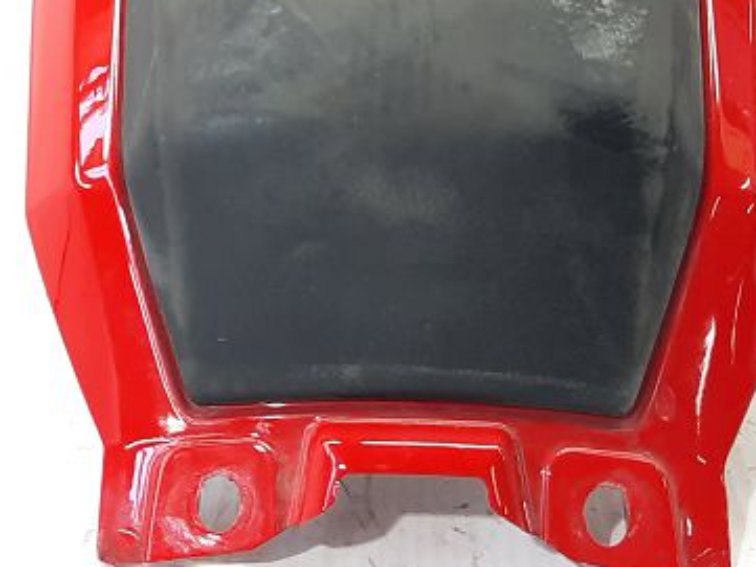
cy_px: -50
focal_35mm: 83
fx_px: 1813
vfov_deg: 17.2
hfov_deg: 23.4
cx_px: 235
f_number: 2
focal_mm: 4.6
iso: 125
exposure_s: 1/50
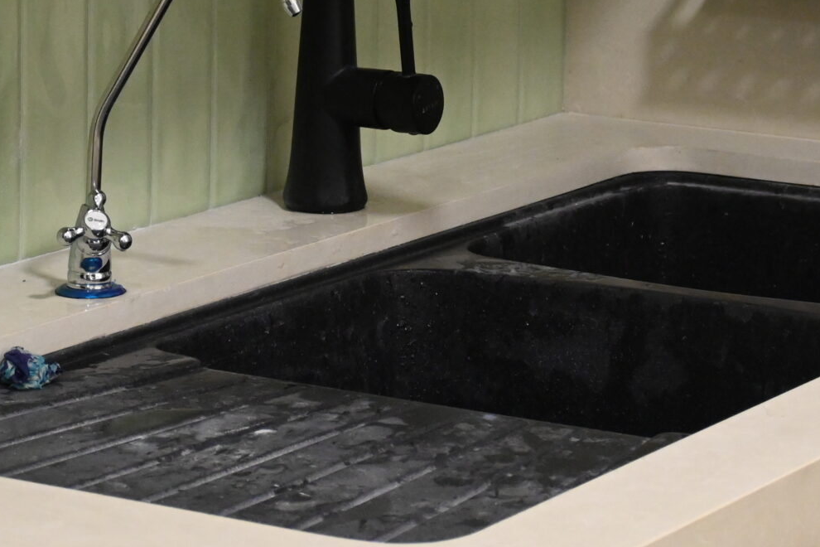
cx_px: 403
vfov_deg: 9.0
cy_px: -51
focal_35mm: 151
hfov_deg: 13.6
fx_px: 3446
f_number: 5.6
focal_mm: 39
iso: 2000
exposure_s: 1/125
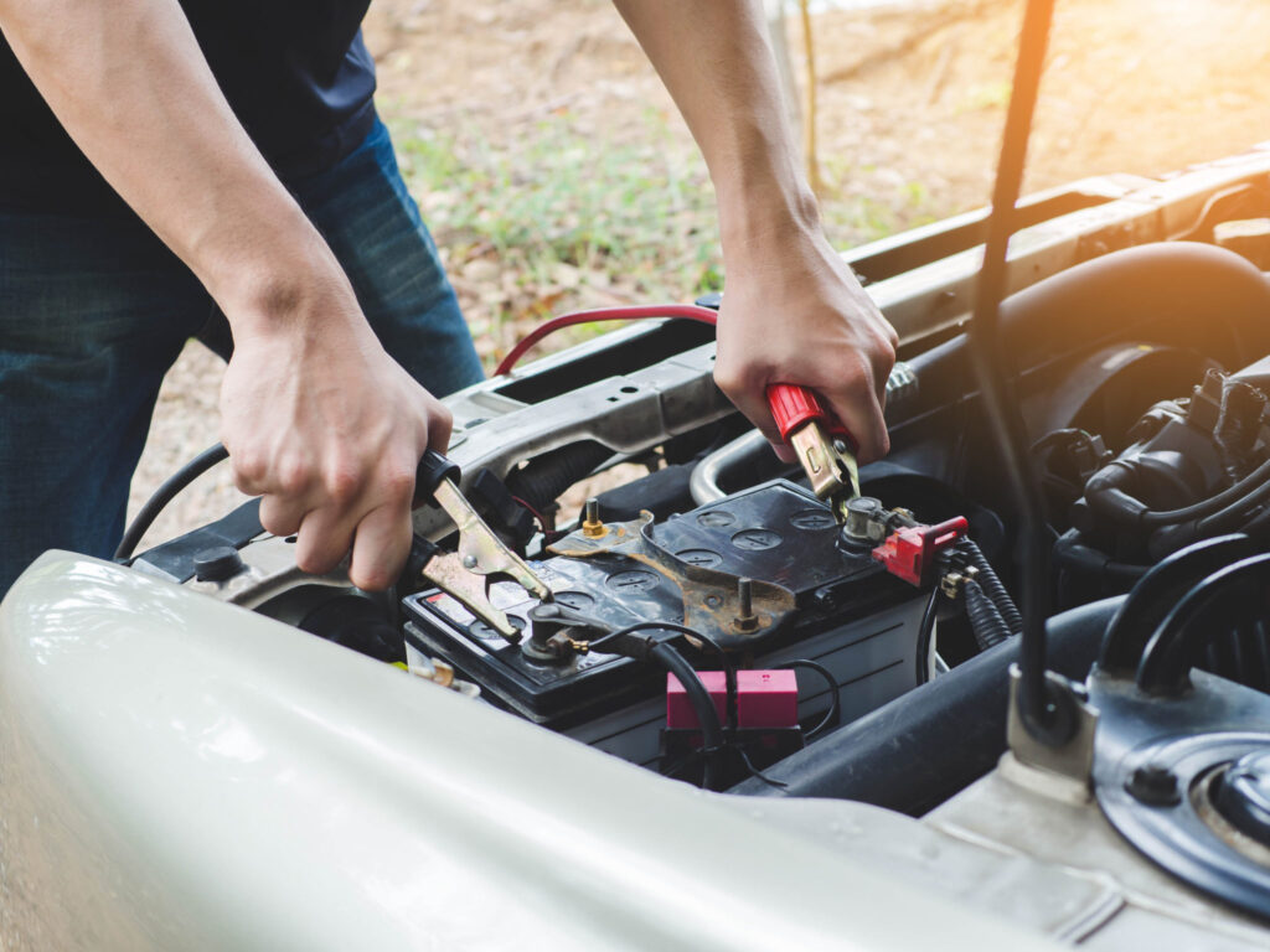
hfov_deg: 38.2
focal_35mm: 50
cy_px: 476
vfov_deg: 29.1
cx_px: 635
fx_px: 1834
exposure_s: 1/40
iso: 200
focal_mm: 25
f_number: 3.5
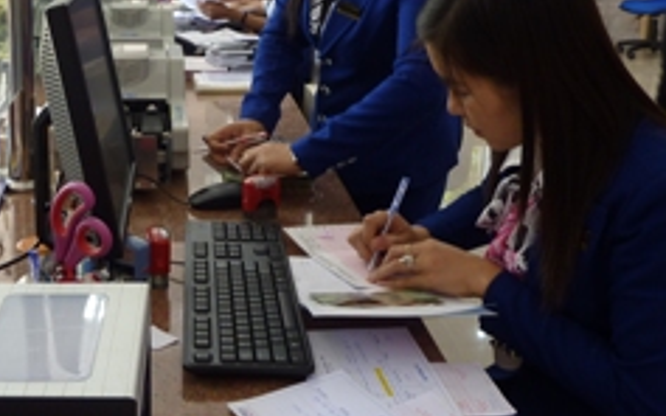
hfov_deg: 39.8
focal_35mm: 50
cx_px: 225
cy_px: 126
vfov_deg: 25.6
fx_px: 907
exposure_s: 1/30
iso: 100
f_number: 3.3
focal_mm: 4.1
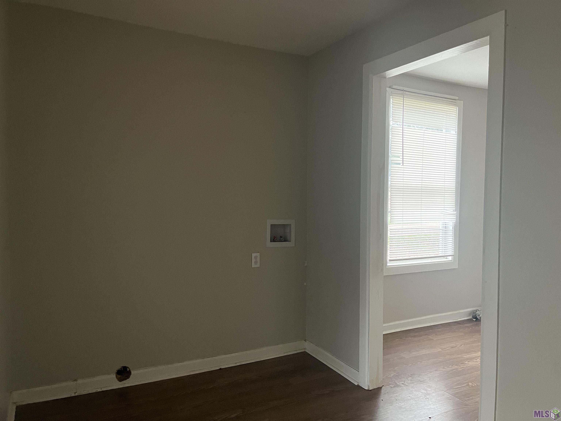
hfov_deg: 67.3
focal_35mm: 26
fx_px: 421
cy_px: 210
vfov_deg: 53.1
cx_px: 280
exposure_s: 1/38
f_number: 1.6
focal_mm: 5.1
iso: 640
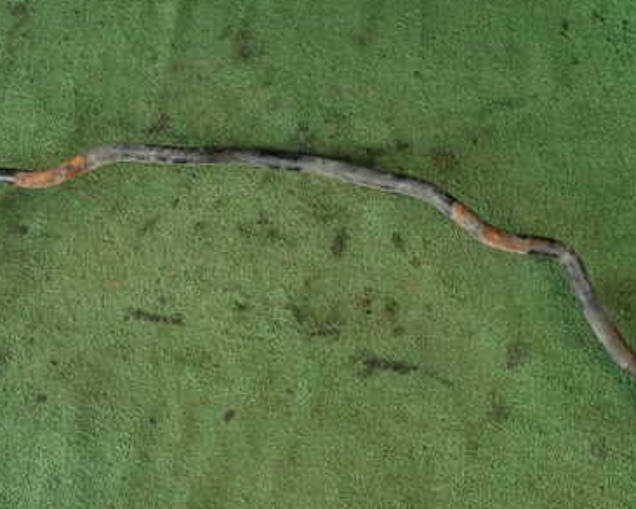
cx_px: 290
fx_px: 753
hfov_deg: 45.7
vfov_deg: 37.4
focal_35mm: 40
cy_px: 254
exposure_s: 1/125
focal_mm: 4.5
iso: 100
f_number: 2.8
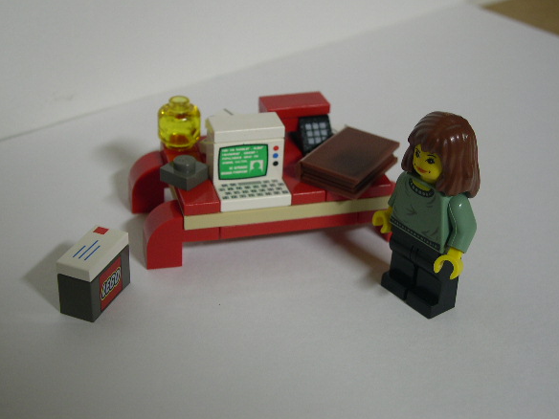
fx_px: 920
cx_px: 274
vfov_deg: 25.6
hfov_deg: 33.8
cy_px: 190
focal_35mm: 57
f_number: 3.2
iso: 100
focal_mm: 11.1
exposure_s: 1/5.1
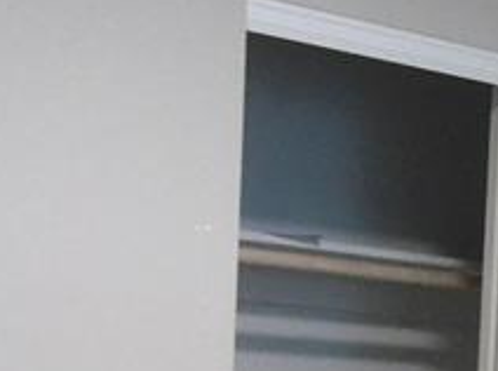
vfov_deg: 11.8
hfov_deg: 15.7
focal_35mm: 121
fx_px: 1737
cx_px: 590
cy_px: 515
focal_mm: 4.4
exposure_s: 1/30
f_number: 3.4
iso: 400
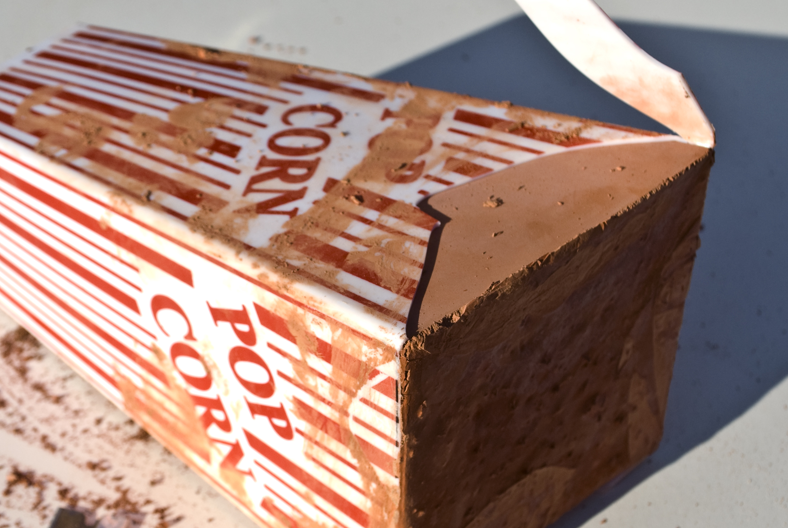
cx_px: 359
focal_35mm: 63
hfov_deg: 31.8
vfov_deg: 21.6
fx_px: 1381
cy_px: 313
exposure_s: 1/500
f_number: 8
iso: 200
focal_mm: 24
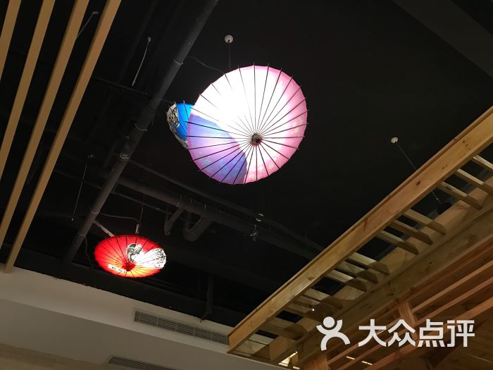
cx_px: 246
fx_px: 399
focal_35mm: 28
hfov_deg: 63.4
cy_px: 185
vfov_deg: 49.7
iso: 80
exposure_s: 1/17
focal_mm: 3.99
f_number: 1.8
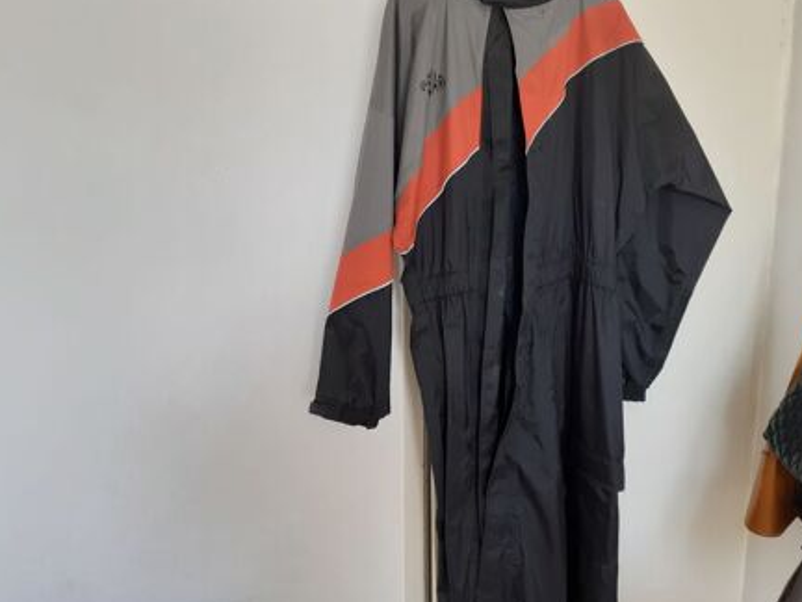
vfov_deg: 46.8
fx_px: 695
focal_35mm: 30
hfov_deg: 59.9
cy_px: 294
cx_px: 438
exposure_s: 1/50
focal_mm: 3.6
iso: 160
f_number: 1.9
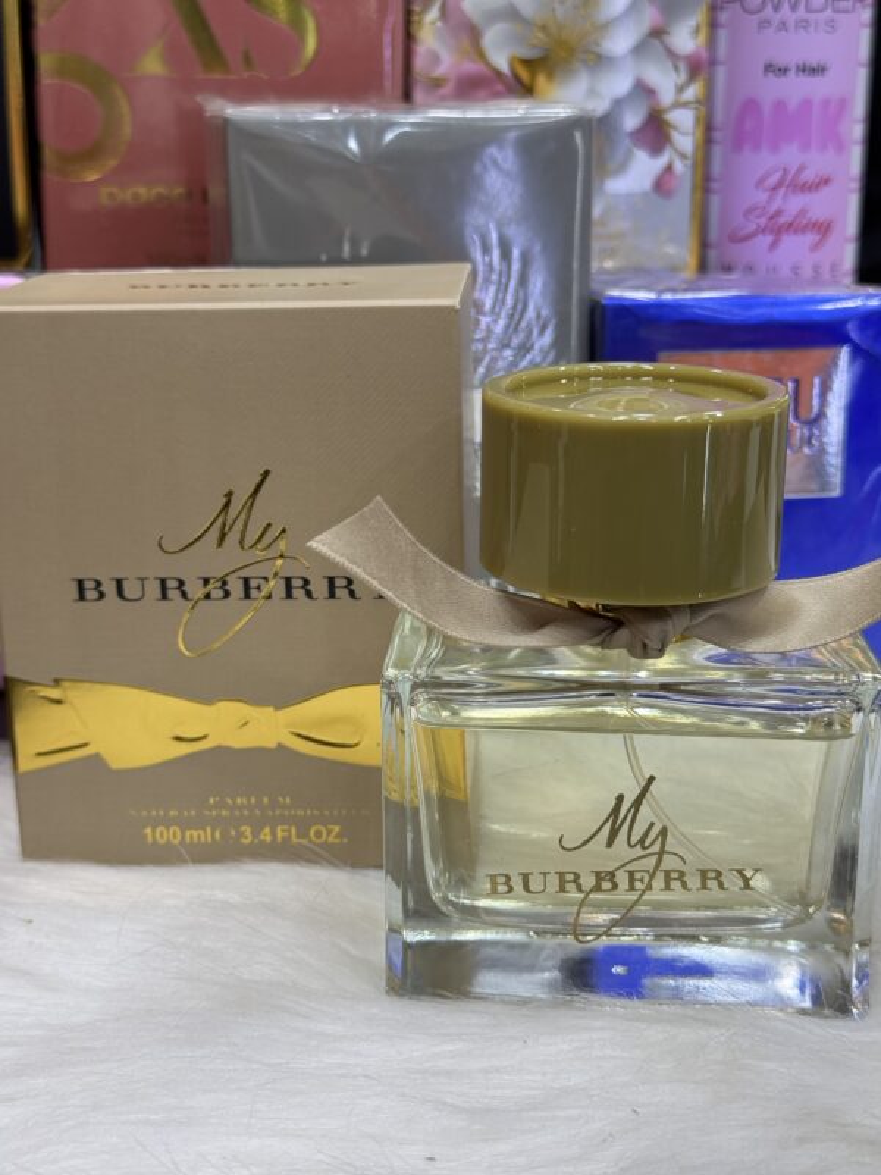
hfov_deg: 30.3
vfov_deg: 39.7
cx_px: 440
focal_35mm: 48
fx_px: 1629
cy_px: 588
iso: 64
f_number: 1.78
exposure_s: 1/100
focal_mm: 6.76
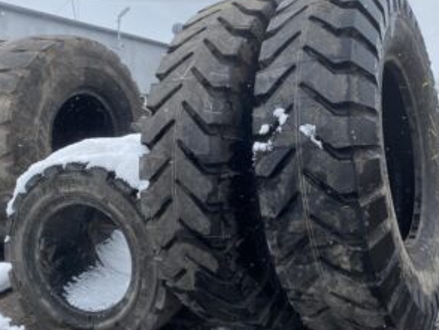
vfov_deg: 37.6
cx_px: 290
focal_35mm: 38
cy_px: 128
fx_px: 482
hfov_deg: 48.2
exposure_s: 1/1447
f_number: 1.8
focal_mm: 4.25
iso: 32
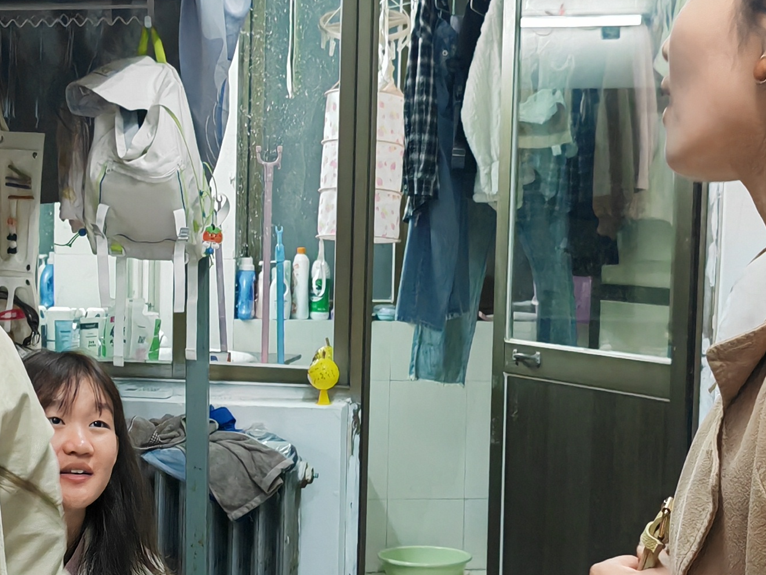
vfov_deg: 17.8
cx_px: 275
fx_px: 1837
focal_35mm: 83
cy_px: 347
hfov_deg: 23.5
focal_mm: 6.12
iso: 1250
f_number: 1.9
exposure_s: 1/33
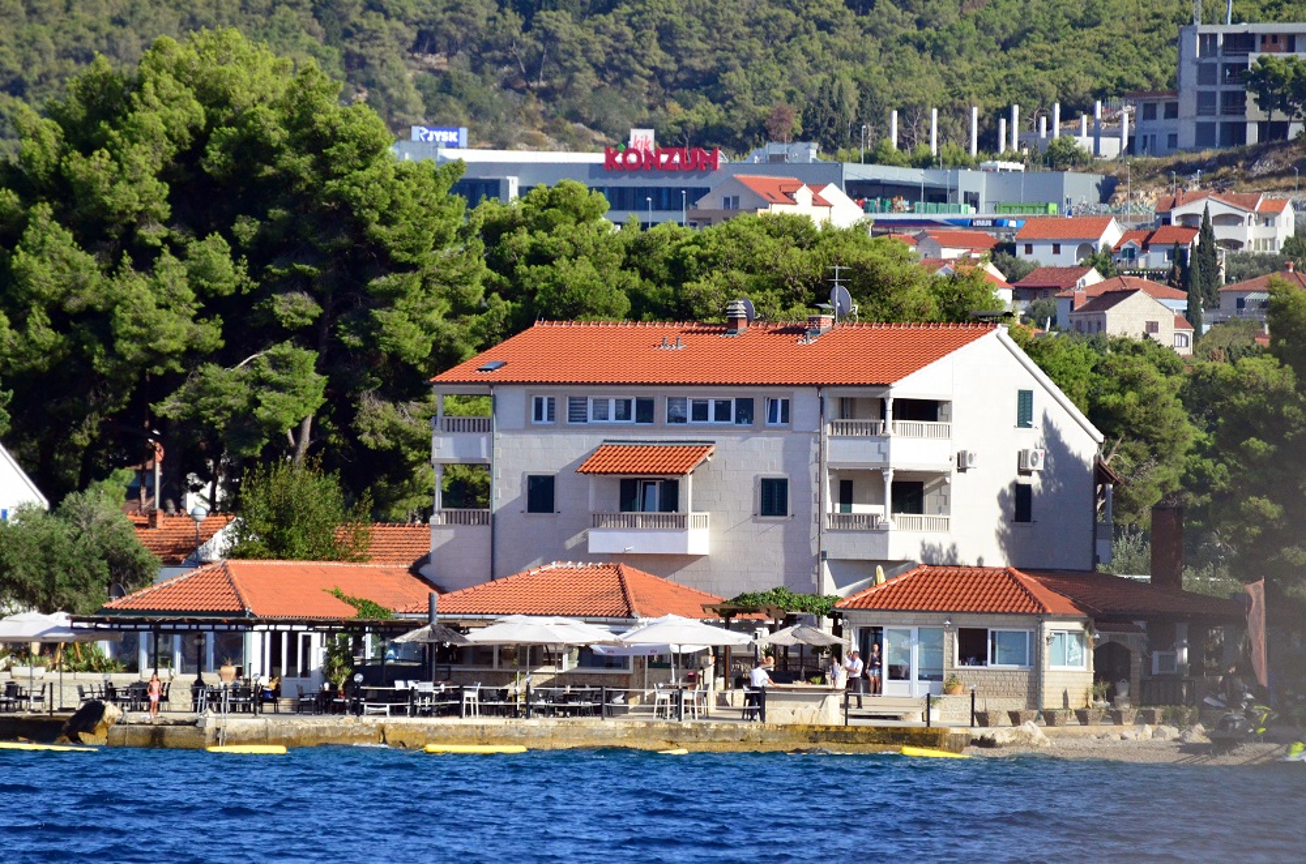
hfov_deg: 4.6
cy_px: 432
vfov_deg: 3.0
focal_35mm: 450
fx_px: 16289
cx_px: 653
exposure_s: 1/8000
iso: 1800
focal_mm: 300
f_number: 5.6
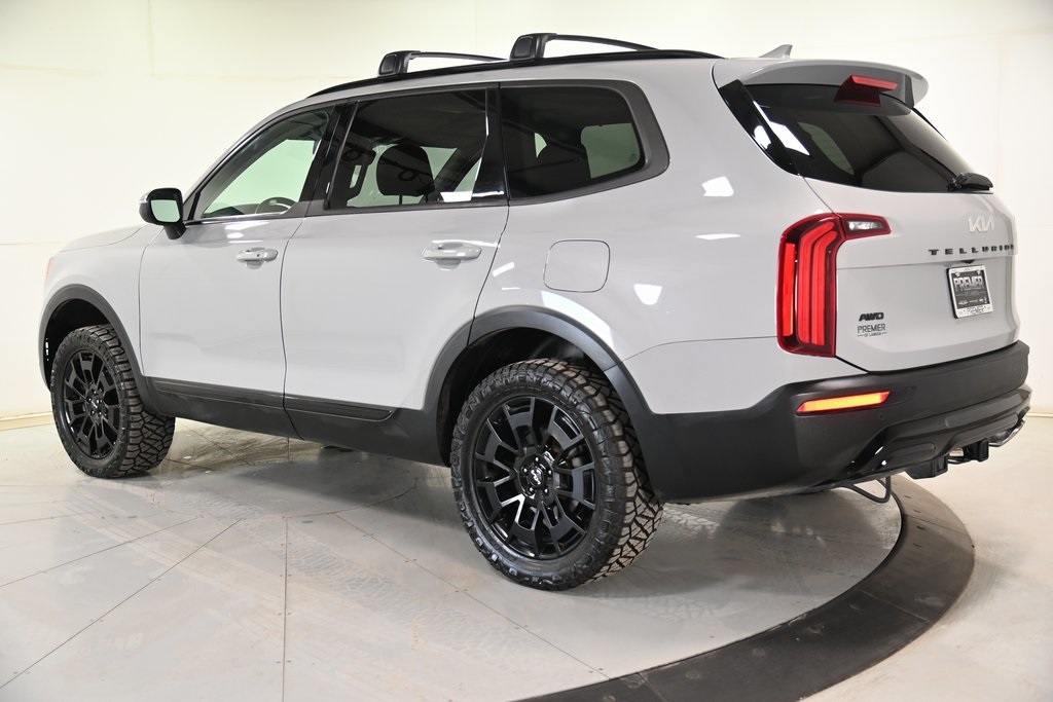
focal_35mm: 39
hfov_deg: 49.5
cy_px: 351
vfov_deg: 34.2
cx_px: 526
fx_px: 1141
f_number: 3.2
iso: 640
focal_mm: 26
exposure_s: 1/200
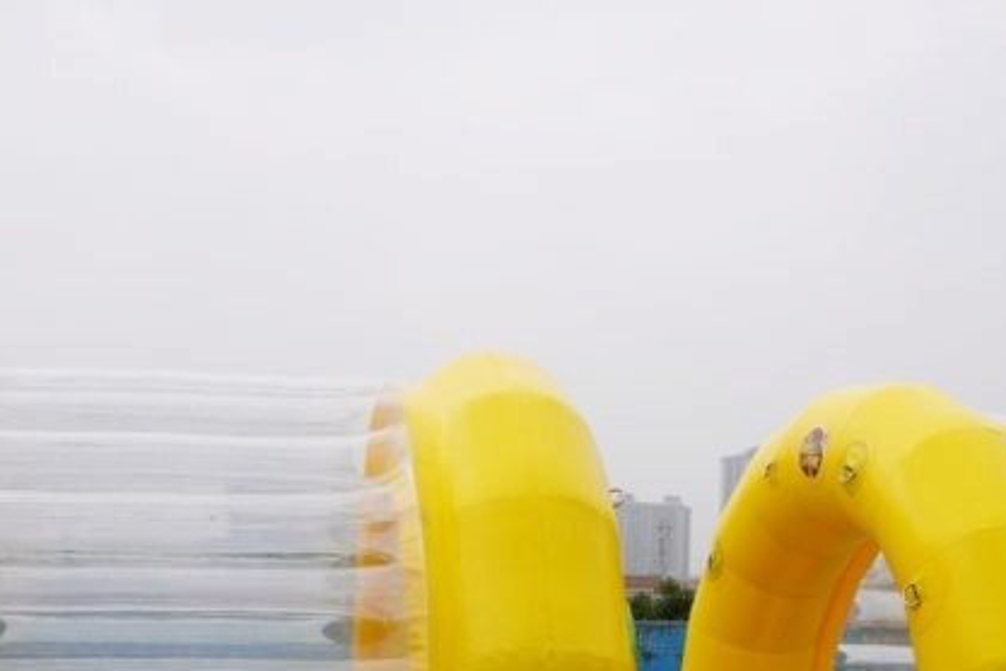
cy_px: 805
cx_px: 654
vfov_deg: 21.4
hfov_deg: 33.7
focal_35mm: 59
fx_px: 1649
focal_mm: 16
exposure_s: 1/125
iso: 100
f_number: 9
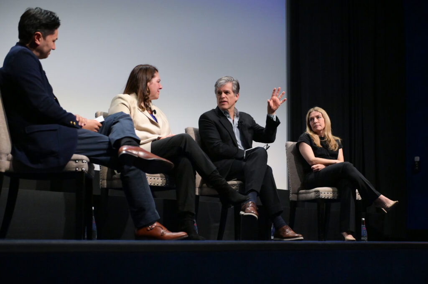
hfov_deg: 36.3
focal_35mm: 55
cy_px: 142
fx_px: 653
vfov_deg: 24.6
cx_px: 214
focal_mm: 55
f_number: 3.5
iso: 8000
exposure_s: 1/320
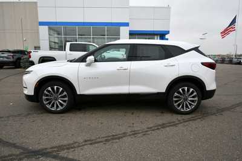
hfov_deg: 78.6
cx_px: 121
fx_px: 148
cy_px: 80
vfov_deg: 57.3
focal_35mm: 22
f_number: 6.3
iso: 200
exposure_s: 1/250
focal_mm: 15
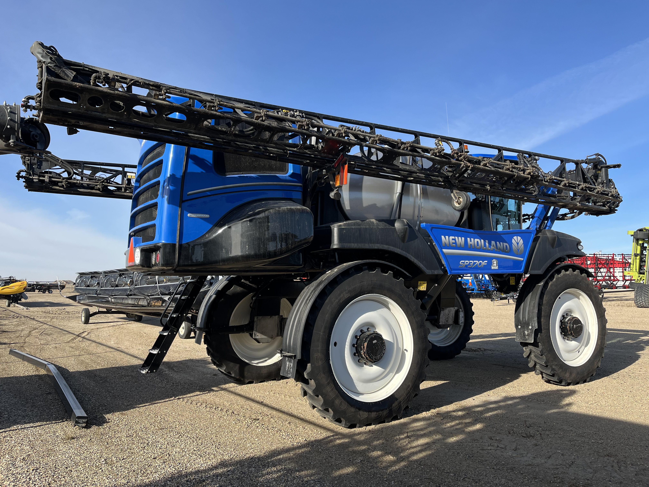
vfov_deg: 53.1
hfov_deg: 67.3
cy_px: 244
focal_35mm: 26
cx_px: 324
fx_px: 487
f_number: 1.6
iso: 50
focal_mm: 5.1
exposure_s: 1/1923
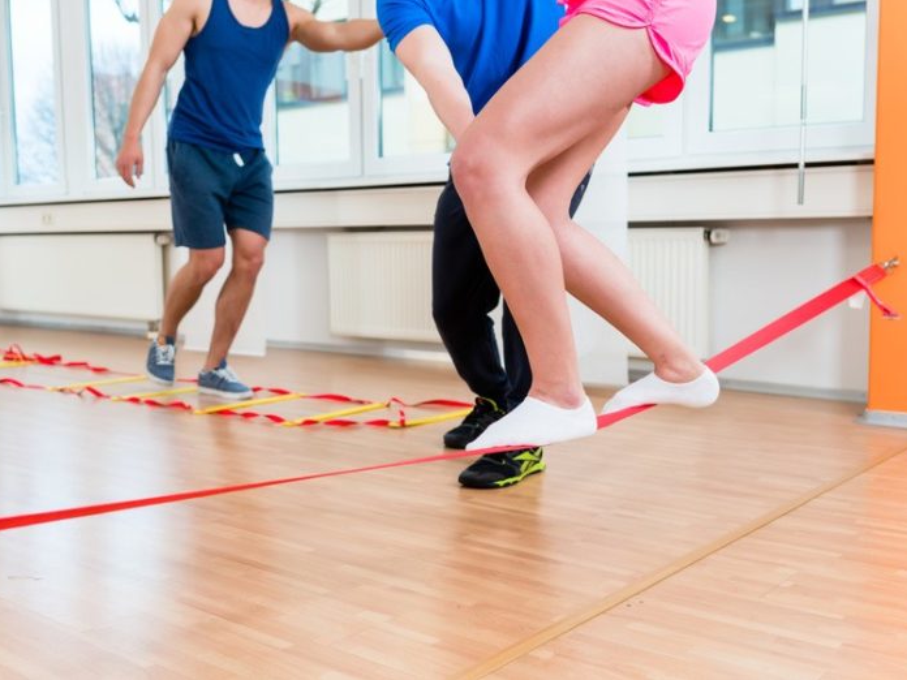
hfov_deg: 49.0
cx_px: 457
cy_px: 339
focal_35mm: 38
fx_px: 996
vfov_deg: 37.7
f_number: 3.5
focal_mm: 35
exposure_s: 1/100
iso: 320
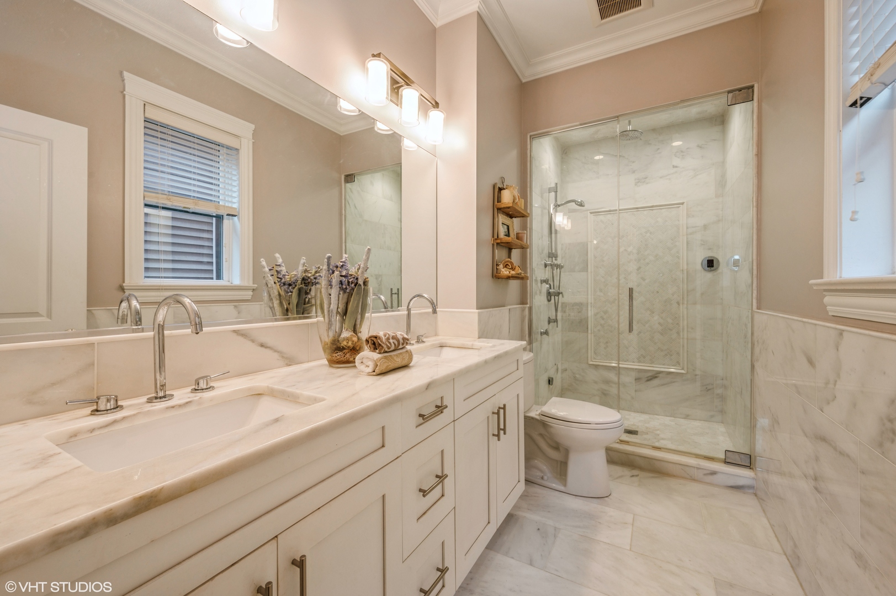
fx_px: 348
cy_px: 298
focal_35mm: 14
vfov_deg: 81.1
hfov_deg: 104.3
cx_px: 448
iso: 100
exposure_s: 1/5
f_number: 10
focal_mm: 14
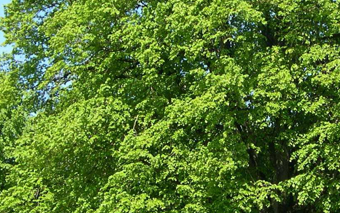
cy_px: 75
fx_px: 1038
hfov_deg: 18.4
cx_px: 276
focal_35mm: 112
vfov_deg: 11.7
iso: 100
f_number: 2.8
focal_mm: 8
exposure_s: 1/552
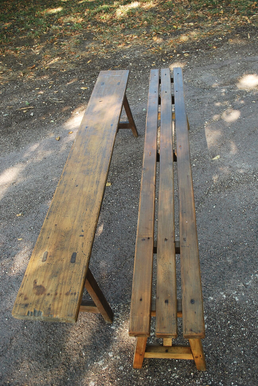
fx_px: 354
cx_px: 129
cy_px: 193
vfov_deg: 57.2
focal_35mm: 33
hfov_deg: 40.1
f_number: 4
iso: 200
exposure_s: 1/60
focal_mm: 22
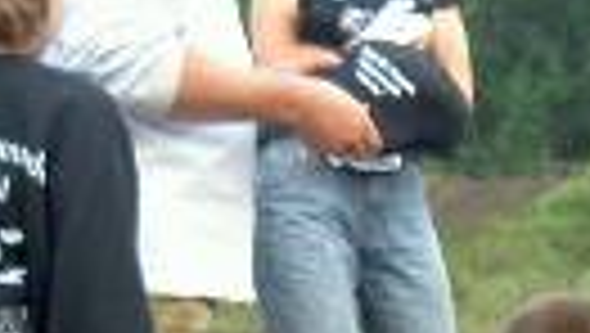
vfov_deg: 5.8
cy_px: 464
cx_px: 495
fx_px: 3242
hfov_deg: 10.4
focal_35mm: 207
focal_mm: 8
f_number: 2.8
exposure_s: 1/60
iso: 50
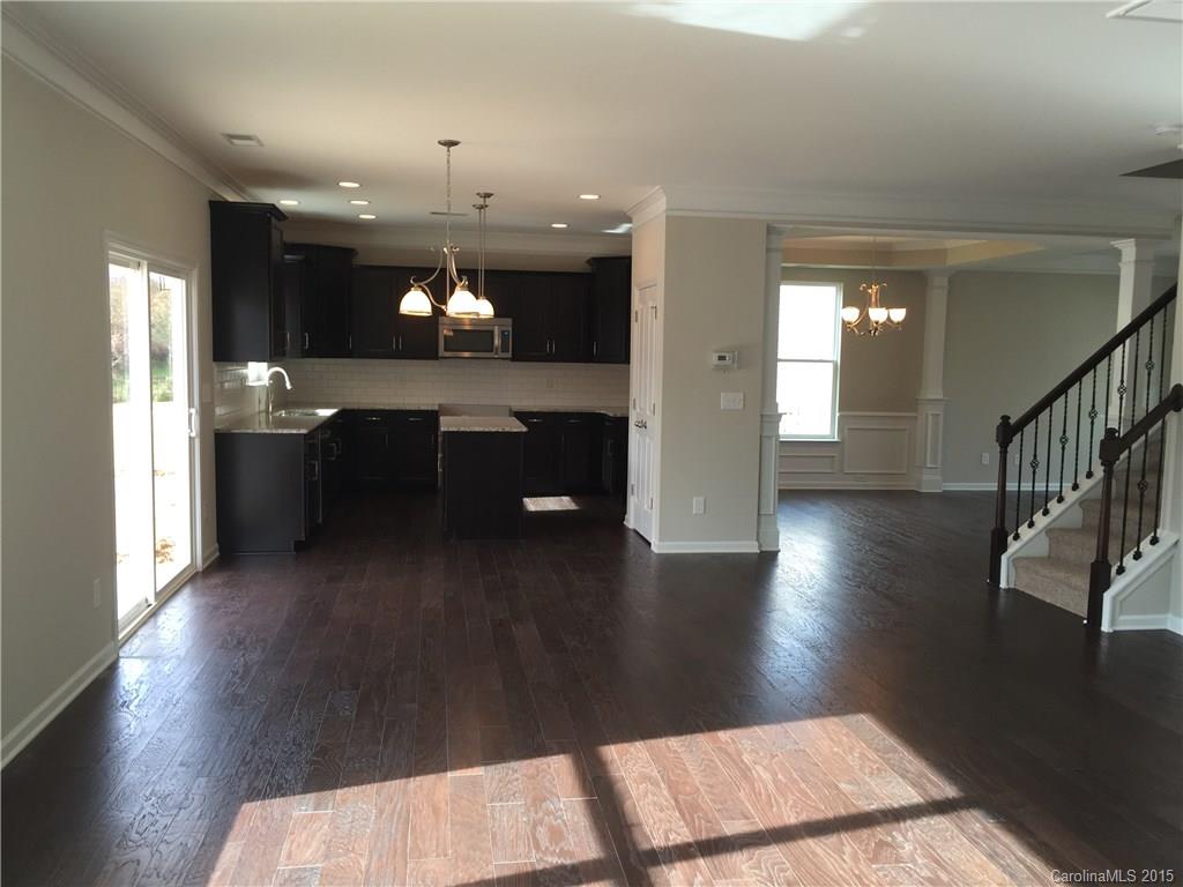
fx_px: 991
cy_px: 444
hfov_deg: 61.7
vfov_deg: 48.2
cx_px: 592
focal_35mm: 29
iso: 40
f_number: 2.2
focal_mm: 4.15
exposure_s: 1/60
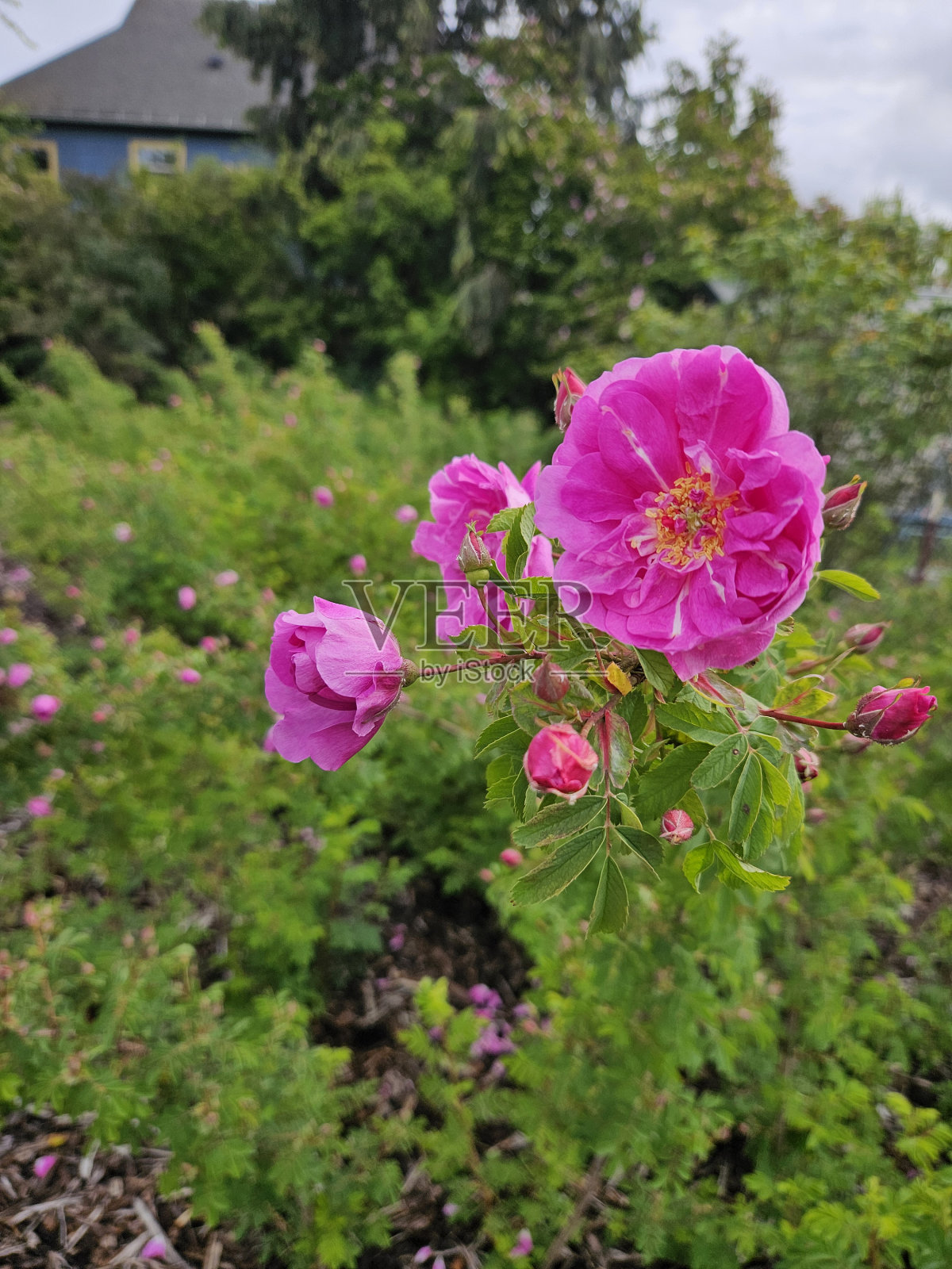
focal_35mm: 23
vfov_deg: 73.9
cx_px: 476
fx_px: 843
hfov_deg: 58.9
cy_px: 634
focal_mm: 5.4
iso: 40
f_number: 1.8
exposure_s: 1/1321
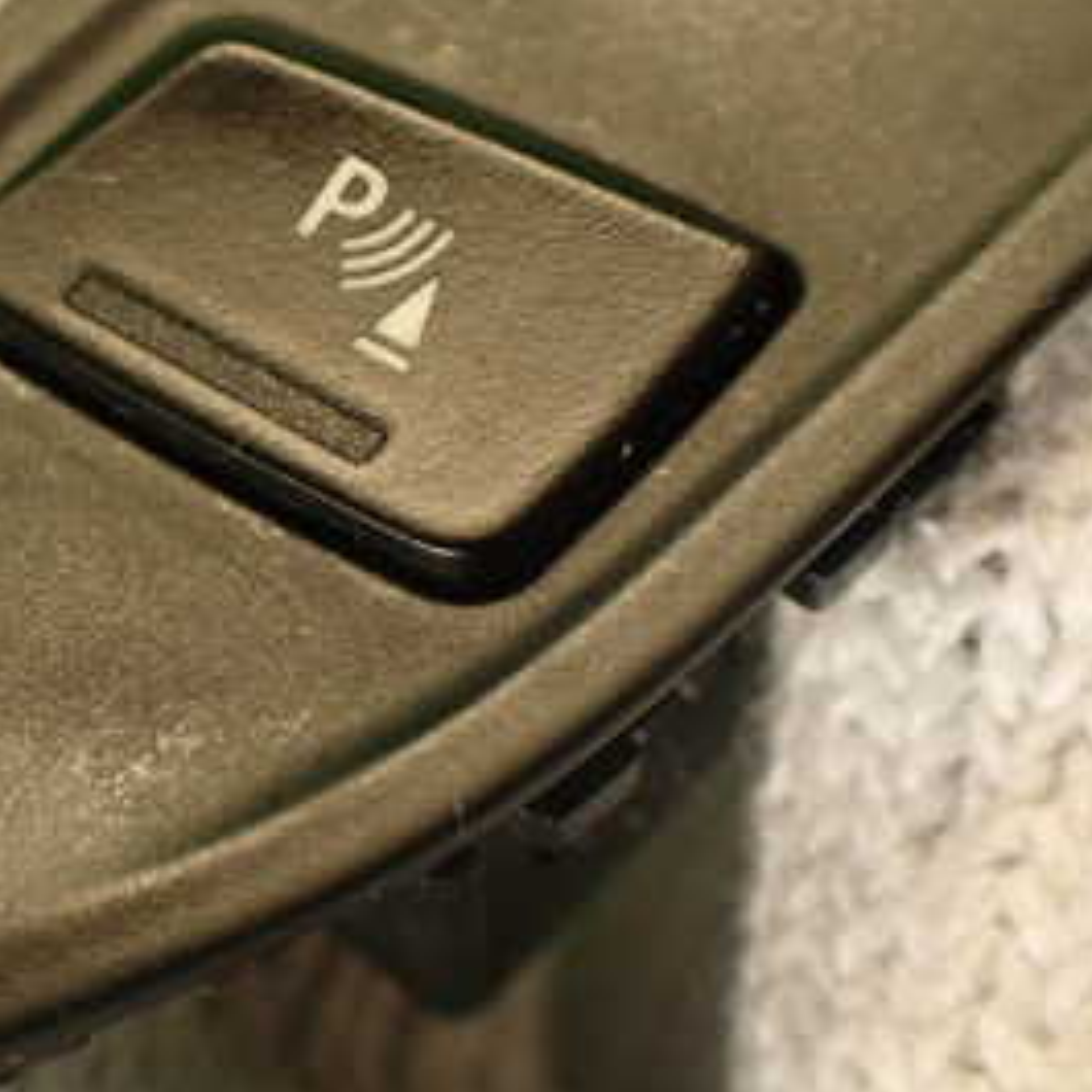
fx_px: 2141
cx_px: -25
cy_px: 544
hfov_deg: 26.9
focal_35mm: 60
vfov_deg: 28.6
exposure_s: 1/30
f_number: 2.3
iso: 200
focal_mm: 5.4
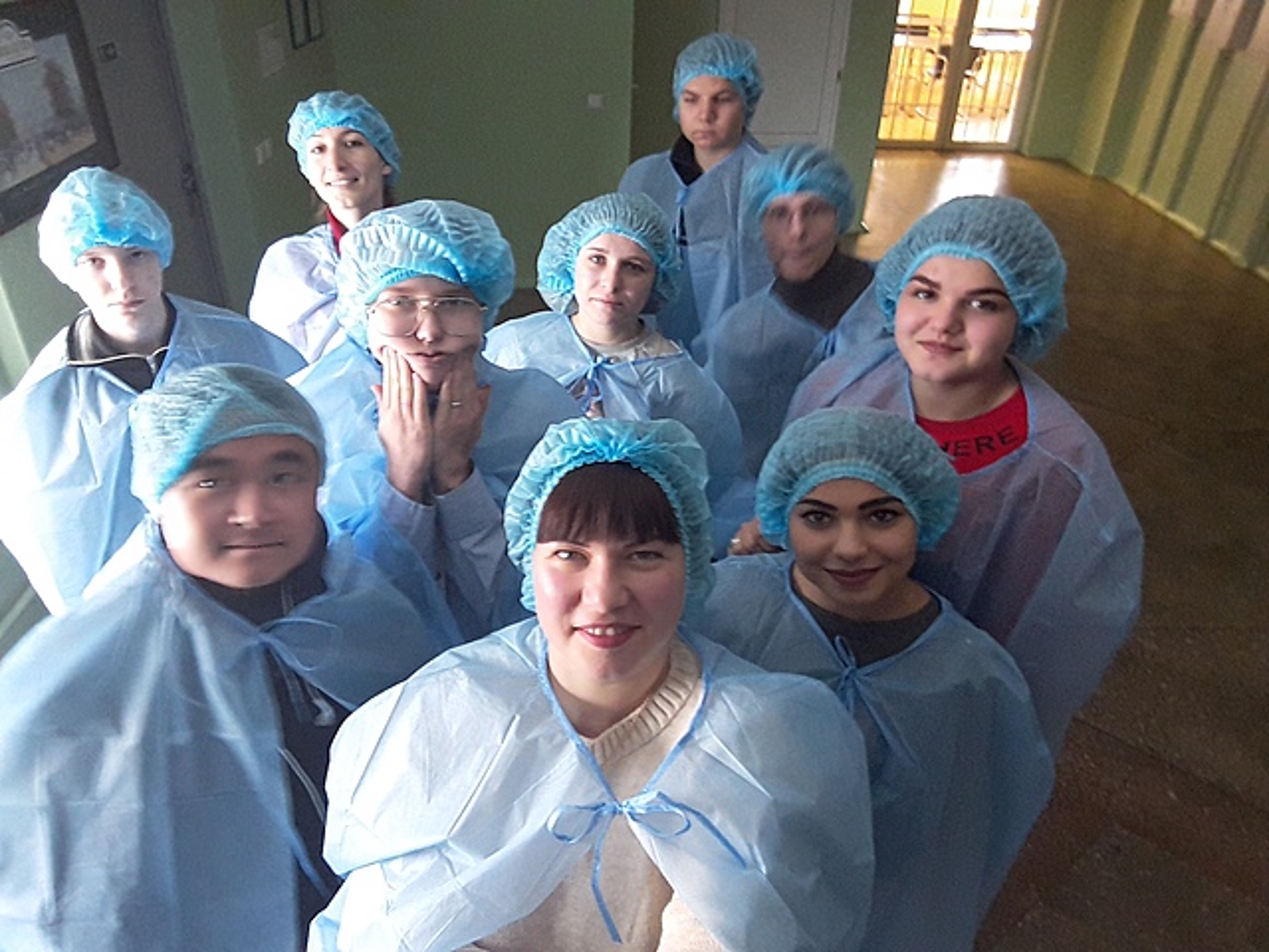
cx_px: 634
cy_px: 476
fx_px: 843
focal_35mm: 23
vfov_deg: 58.9
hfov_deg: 73.9
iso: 100
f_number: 1.9
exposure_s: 1/13
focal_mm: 2
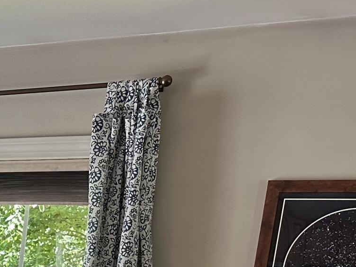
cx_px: -268
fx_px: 988
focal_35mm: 96
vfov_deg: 13.4
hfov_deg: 17.1
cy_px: 524
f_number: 1.78
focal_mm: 6.86
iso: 100
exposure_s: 1/120
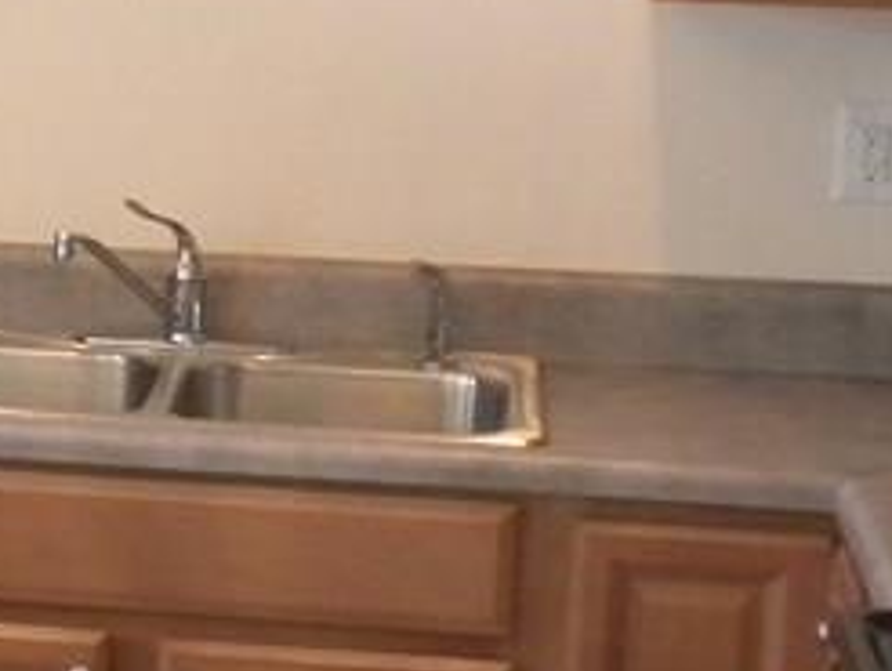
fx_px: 3972
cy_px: 181
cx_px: -373
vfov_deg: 9.6
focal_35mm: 154
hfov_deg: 12.3
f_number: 3.5
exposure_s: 1/44.6
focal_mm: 6.6
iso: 400
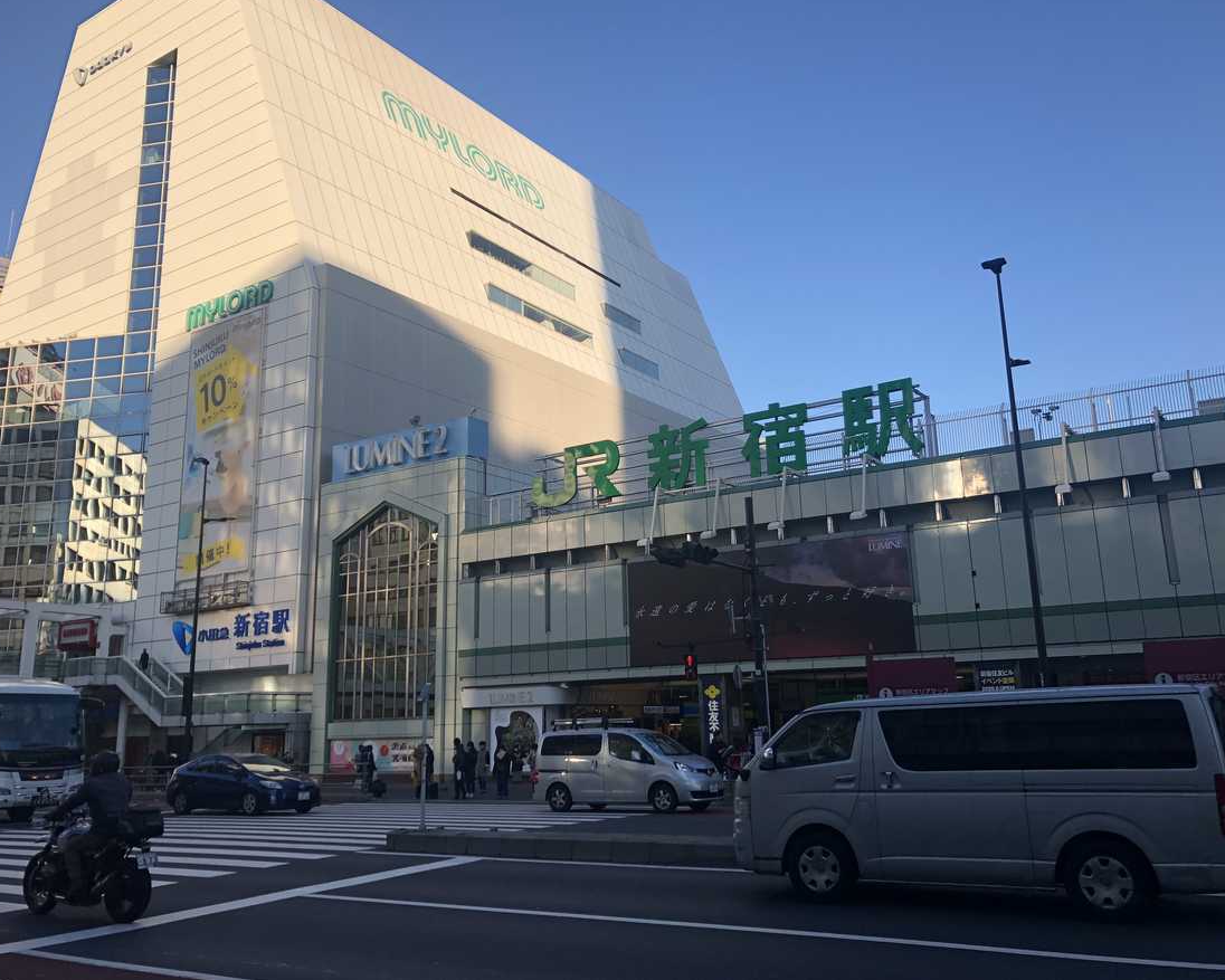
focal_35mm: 31
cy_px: 479
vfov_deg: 47.1
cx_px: 617
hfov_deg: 57.2
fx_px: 1124
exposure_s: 1/1143
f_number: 1.8
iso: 20
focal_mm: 3.99
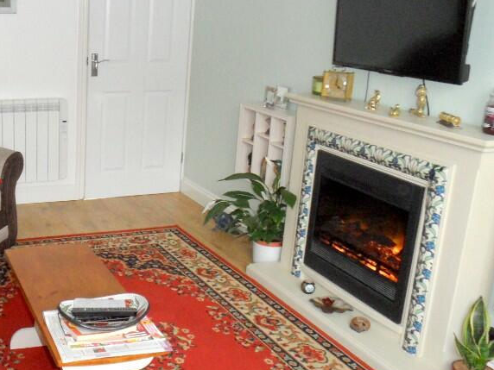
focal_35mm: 43
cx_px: 53
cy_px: 172
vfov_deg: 33.6
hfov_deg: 40.6
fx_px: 614
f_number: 3.2
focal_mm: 3.9
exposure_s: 1/30
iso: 200
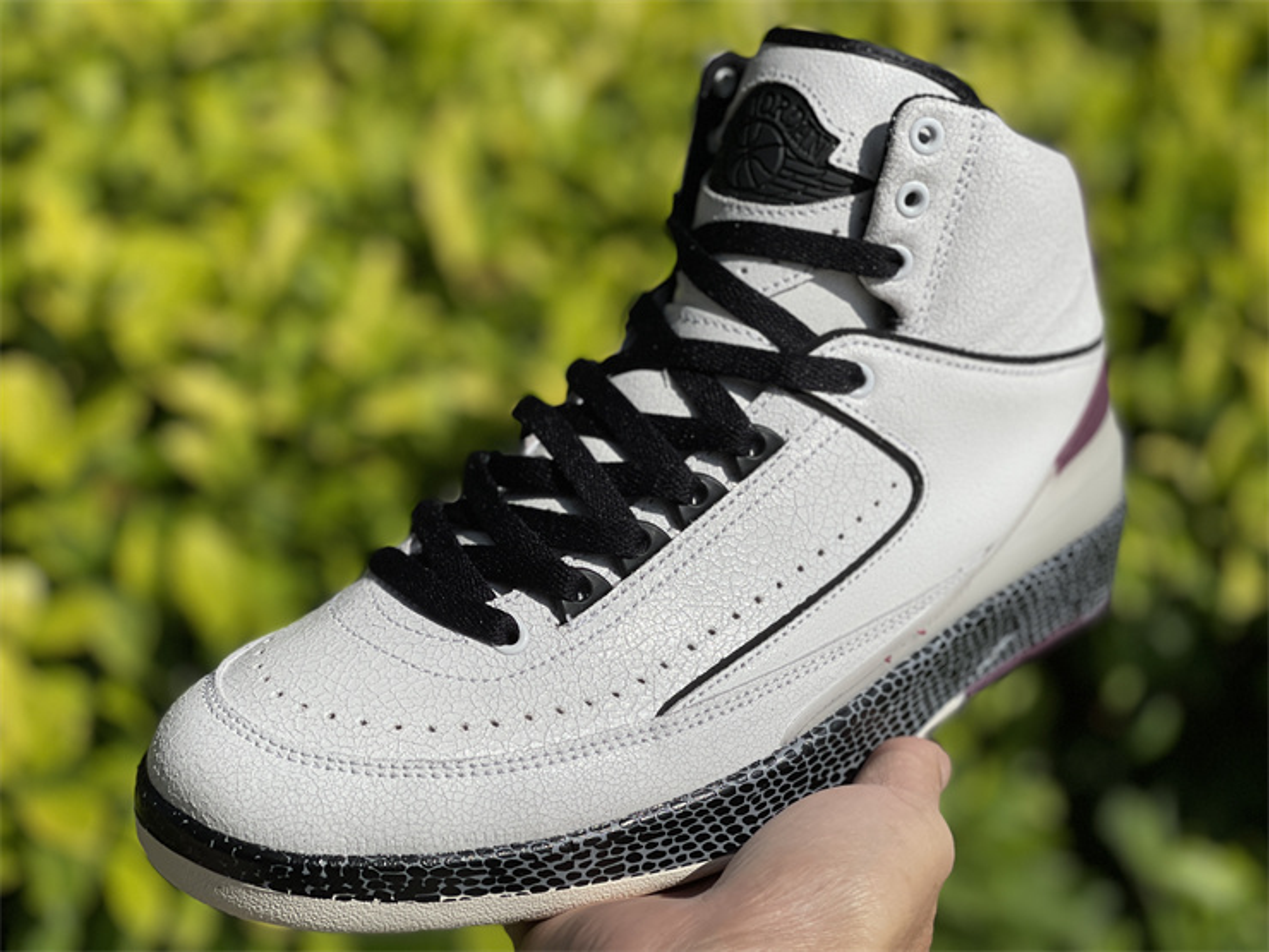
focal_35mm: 64
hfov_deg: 30.3
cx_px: 634
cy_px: 476
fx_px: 2346
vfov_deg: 22.9
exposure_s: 1/4386
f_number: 2.2
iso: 32
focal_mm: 7.5
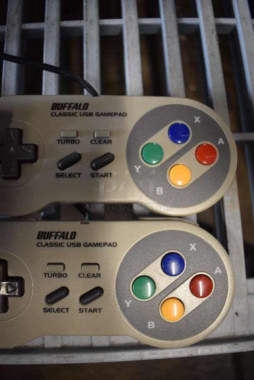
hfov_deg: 48.0
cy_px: 190
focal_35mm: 27
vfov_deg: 67.3
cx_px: 127
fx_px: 285
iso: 1800
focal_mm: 18
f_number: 4
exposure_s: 1/60
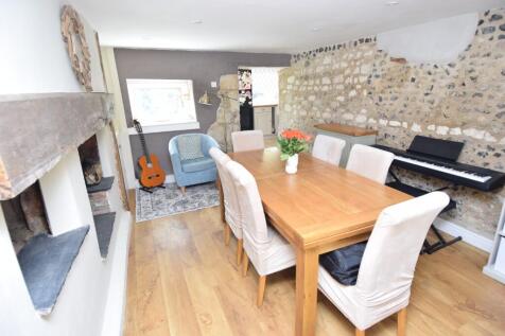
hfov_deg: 90.0
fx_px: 252
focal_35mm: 18
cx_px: 252
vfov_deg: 67.3
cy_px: 168
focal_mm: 12
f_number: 4
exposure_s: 1/60
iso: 400
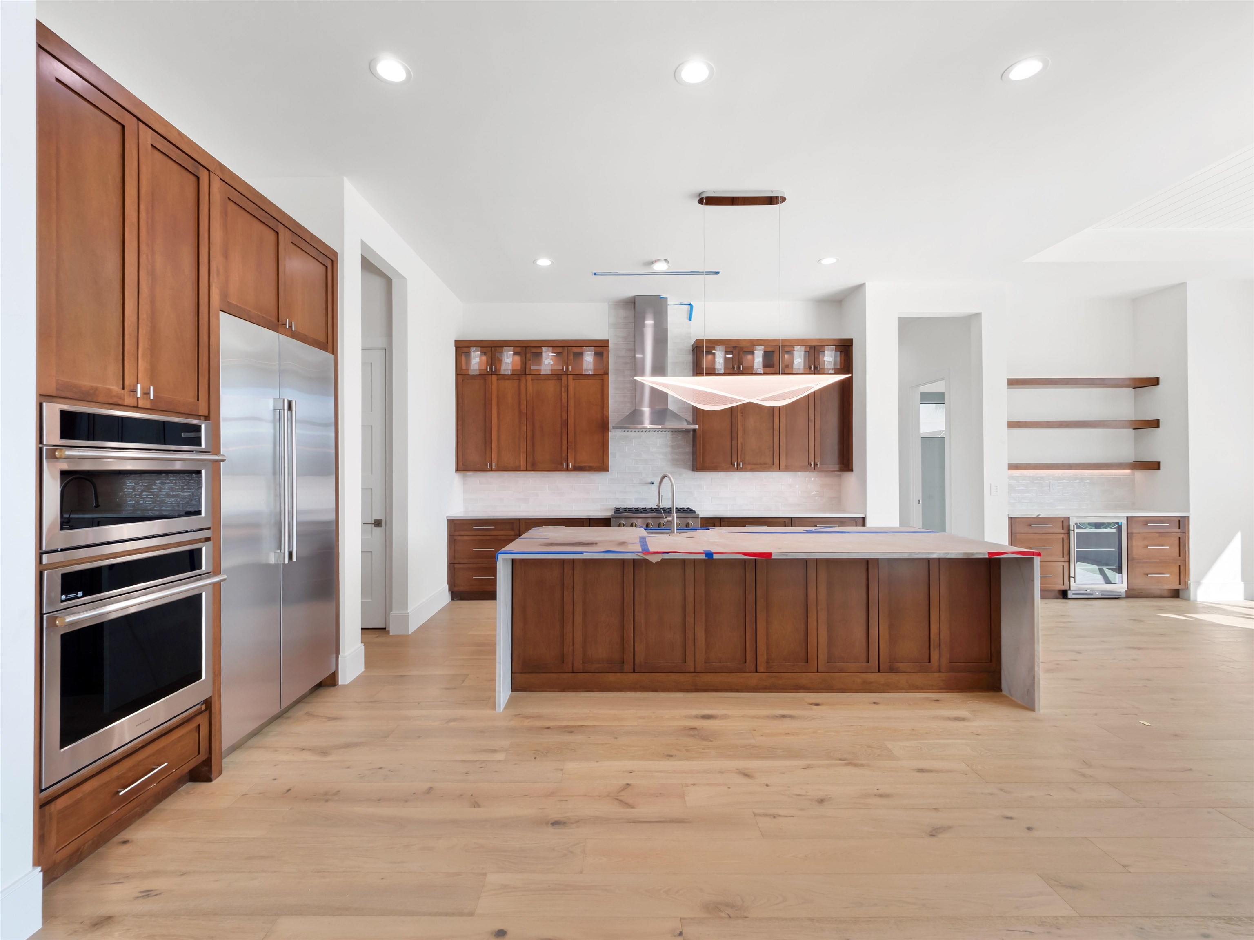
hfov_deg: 94.5
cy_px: 470
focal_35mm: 16
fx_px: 580
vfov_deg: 78.1
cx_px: 627
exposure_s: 1/20
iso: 200
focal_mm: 8
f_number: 7.1
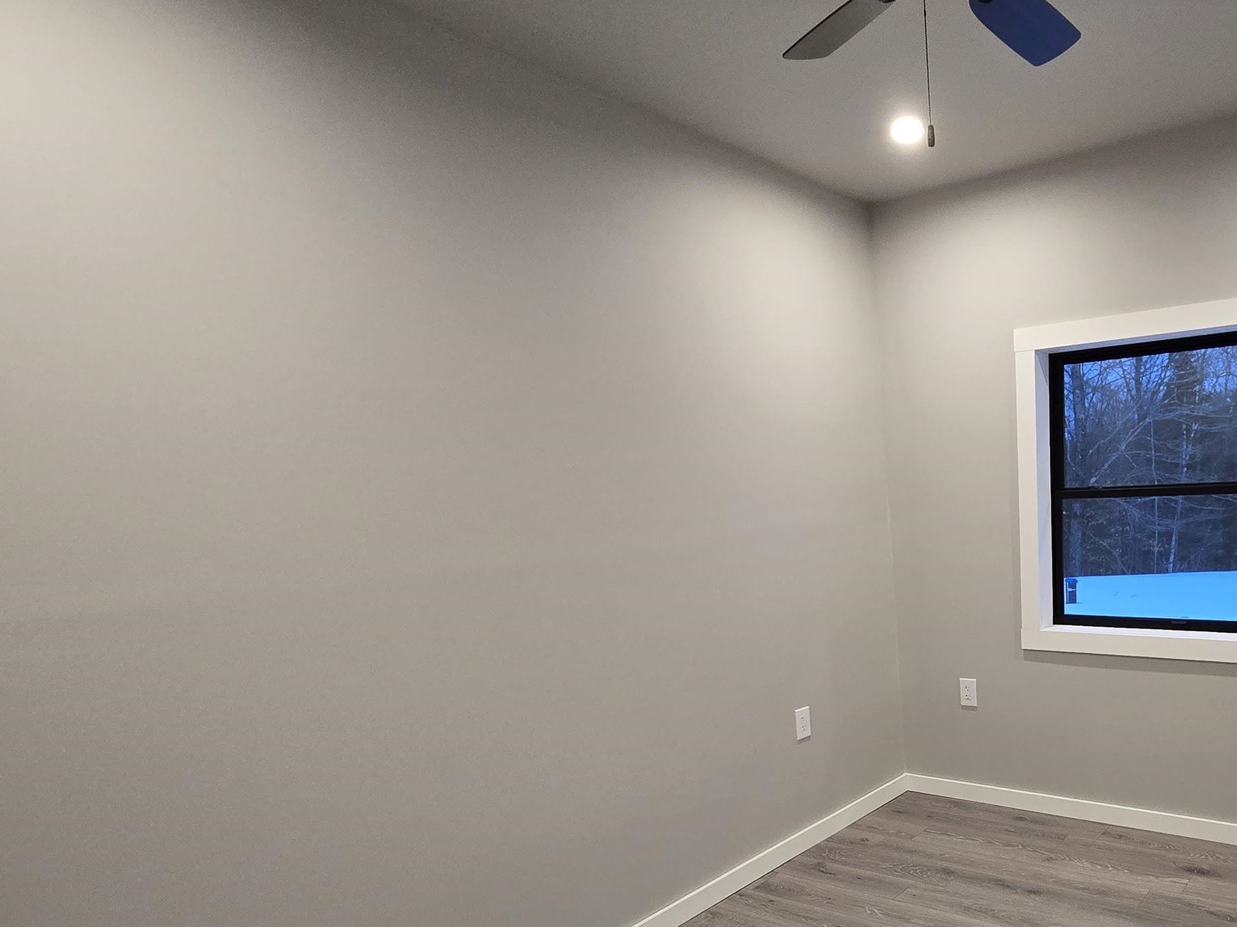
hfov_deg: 69.9
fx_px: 786
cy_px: 700
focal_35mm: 22
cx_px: 966
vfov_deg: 57.8
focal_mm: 2.2
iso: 250
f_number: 2.2
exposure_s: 1/60
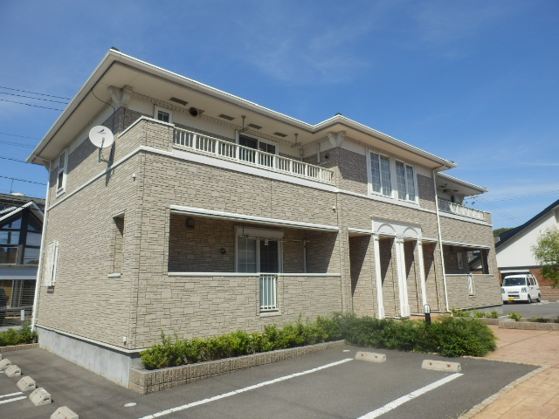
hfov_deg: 71.6
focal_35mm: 24
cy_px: 210
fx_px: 388
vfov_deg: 56.8
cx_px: 280
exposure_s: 1/160
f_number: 7.9
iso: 80
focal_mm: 4.2
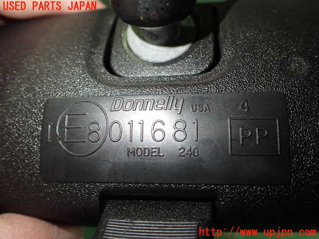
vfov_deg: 46.8
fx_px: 276
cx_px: 160
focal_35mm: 30
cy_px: 120
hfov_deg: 60.0
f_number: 2.3
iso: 400
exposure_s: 1/125
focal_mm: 5.4
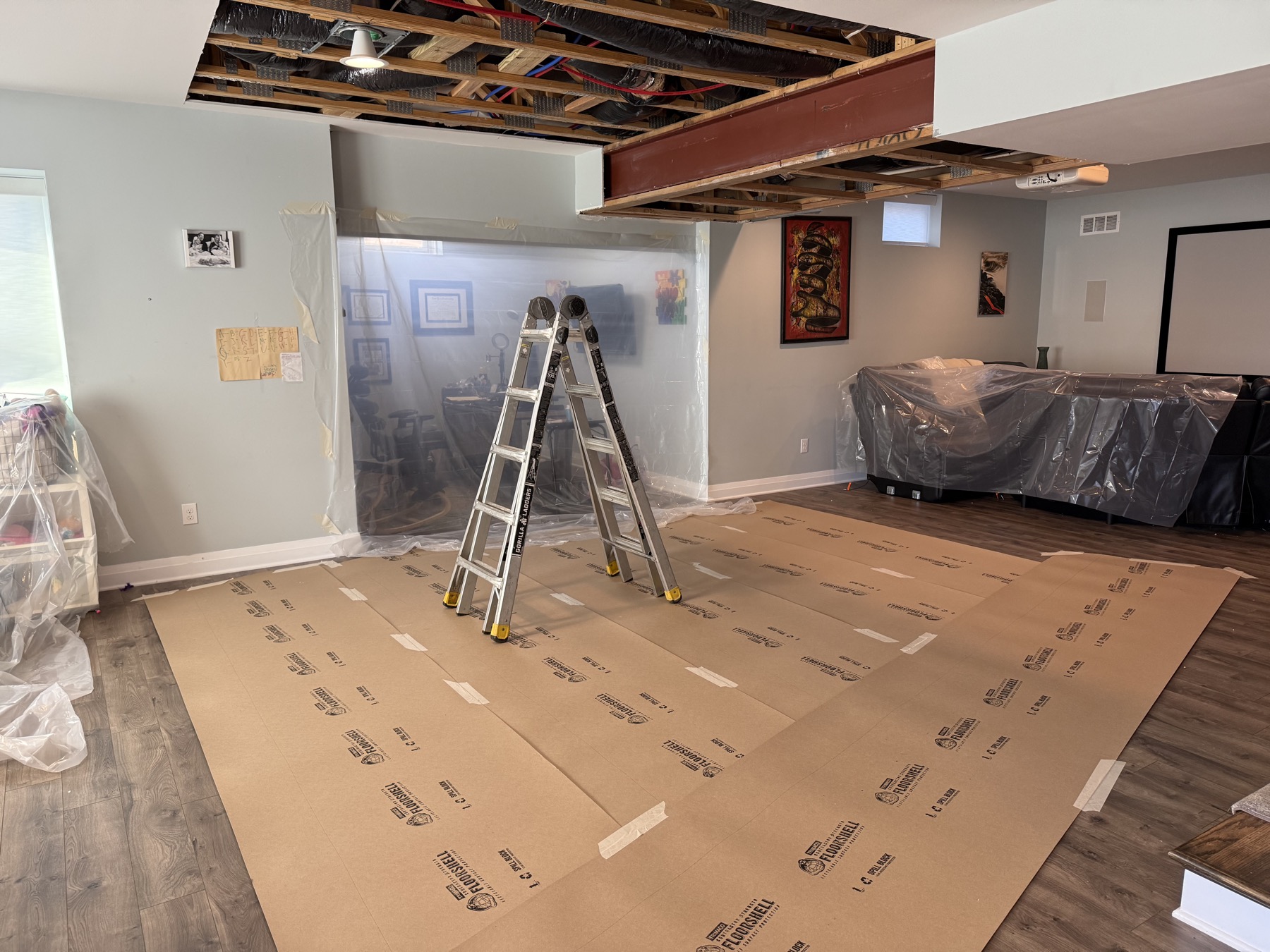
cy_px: 476
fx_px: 881
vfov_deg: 56.8
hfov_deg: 71.6
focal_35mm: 24
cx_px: 635
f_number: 1.78
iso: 200
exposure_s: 1/121
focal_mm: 6.76
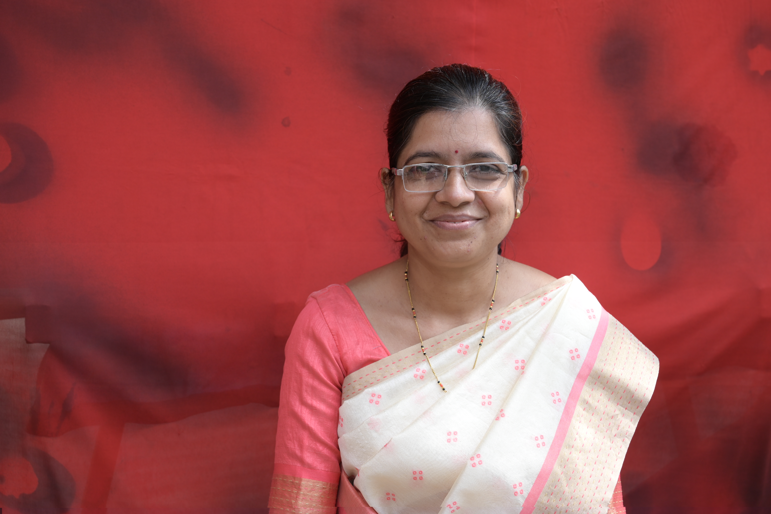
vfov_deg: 27.5
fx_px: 1050
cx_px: 386
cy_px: 257
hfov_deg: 40.3
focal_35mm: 49
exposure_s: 1/160
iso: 160
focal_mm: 49
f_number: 6.3
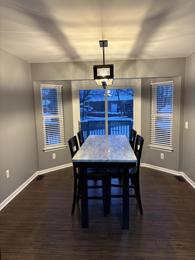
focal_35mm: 26
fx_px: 195
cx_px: 98
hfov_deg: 53.1
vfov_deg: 67.3
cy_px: 130
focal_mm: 5.96
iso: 320
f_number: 1.6
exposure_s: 1/60
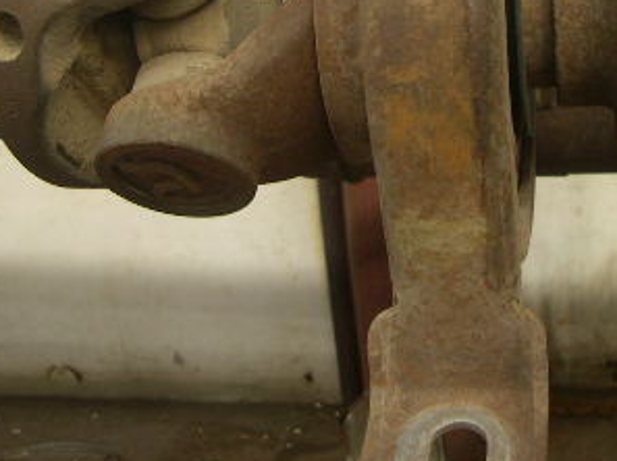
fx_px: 1460
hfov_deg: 23.7
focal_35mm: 82
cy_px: 39
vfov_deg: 17.7
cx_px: 436
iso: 100
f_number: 2.8
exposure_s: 1/13.2
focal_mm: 8
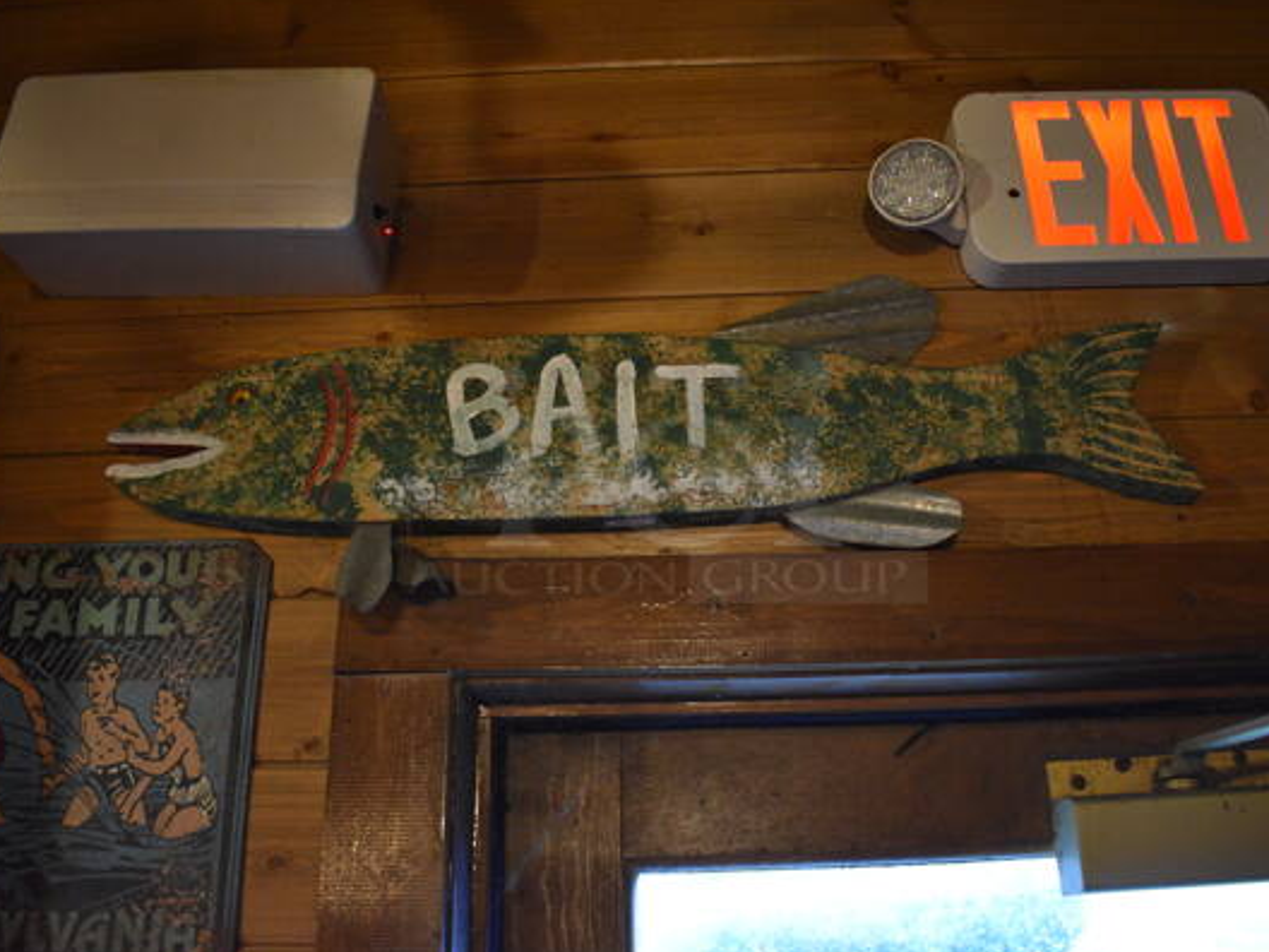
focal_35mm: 30
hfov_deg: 59.9
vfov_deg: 46.8
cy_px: 476
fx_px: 1100
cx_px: 661
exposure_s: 1/30
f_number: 3.5
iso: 2800
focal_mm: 18
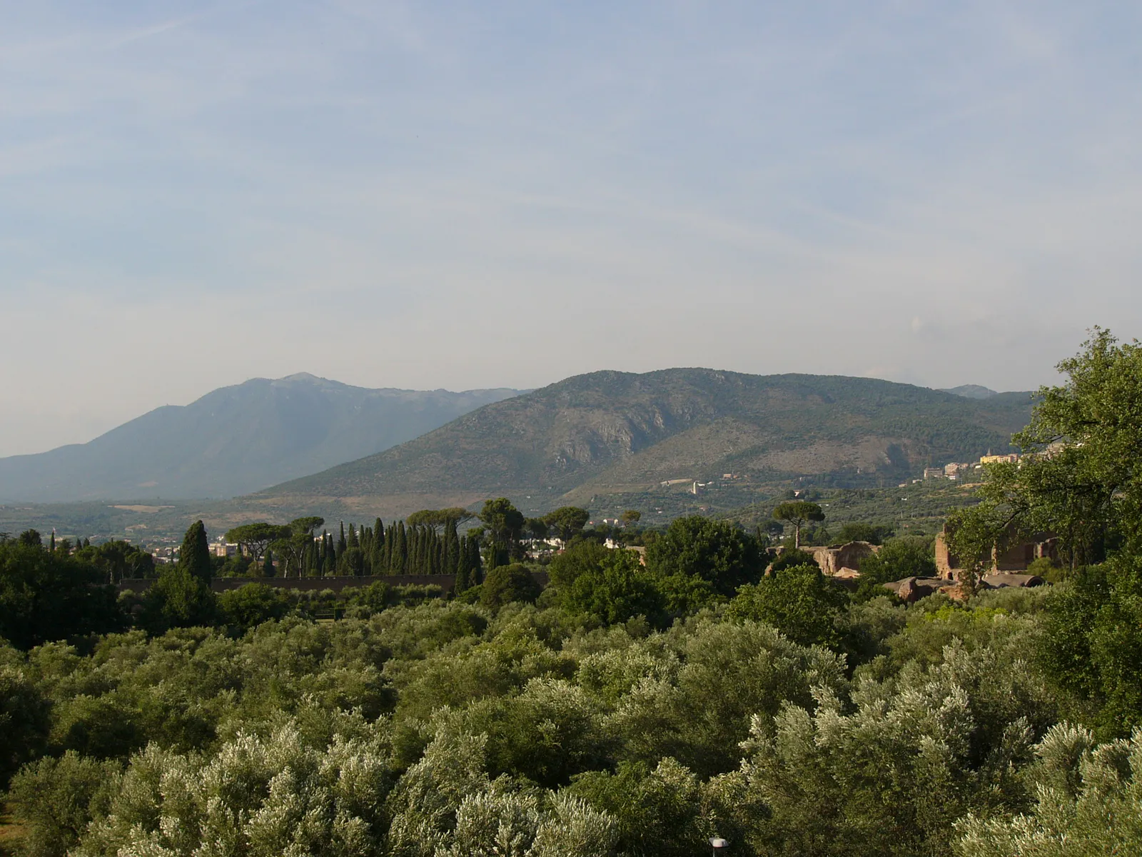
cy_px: 428
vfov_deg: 26.1
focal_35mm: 56
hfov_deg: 34.3
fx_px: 1847
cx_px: 571
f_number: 5.2
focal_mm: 9.3
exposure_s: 1/400
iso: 50
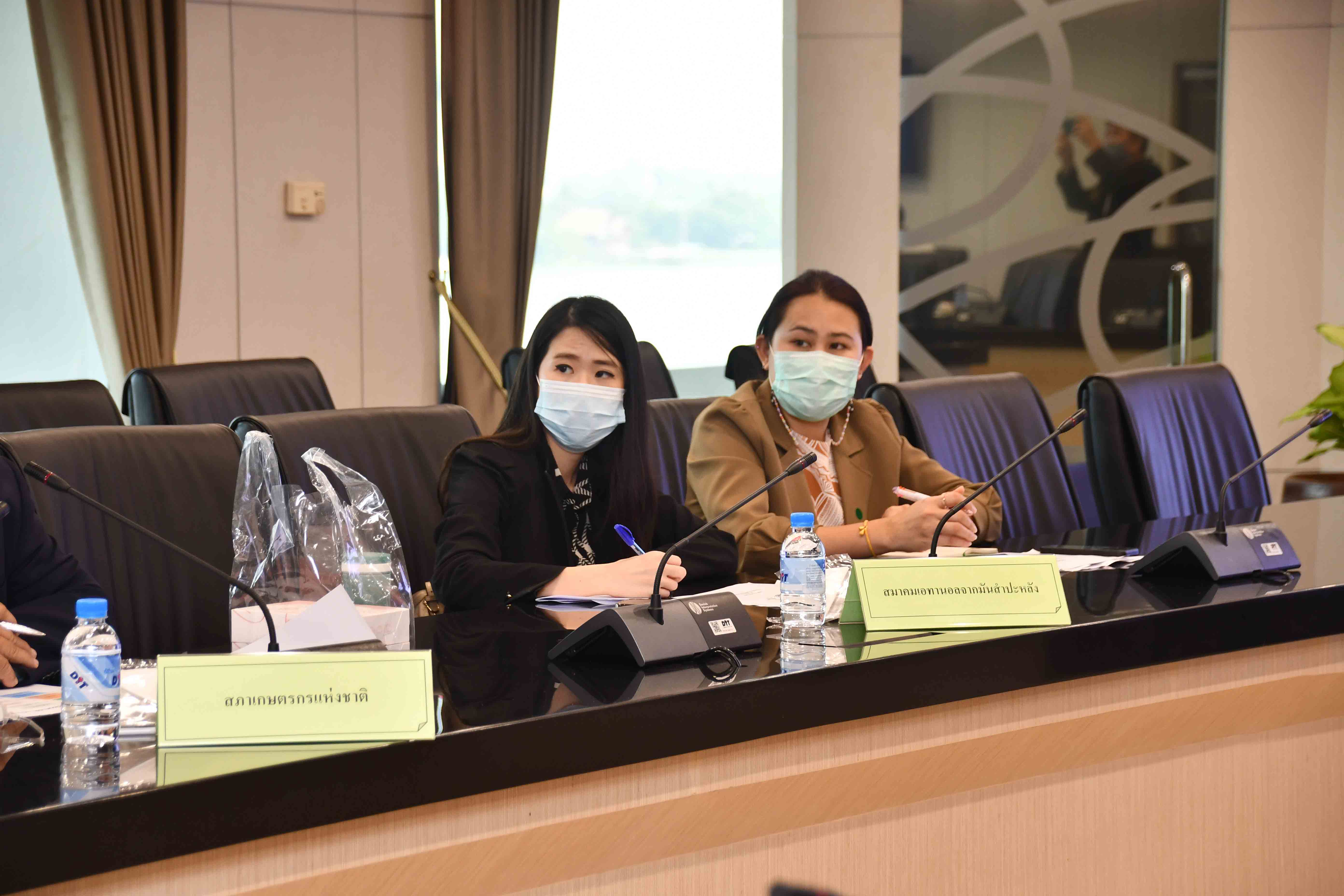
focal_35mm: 112
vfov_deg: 12.2
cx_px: 672
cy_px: 448
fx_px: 4181
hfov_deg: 18.3
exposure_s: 1/60
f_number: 5.3
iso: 720
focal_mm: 75
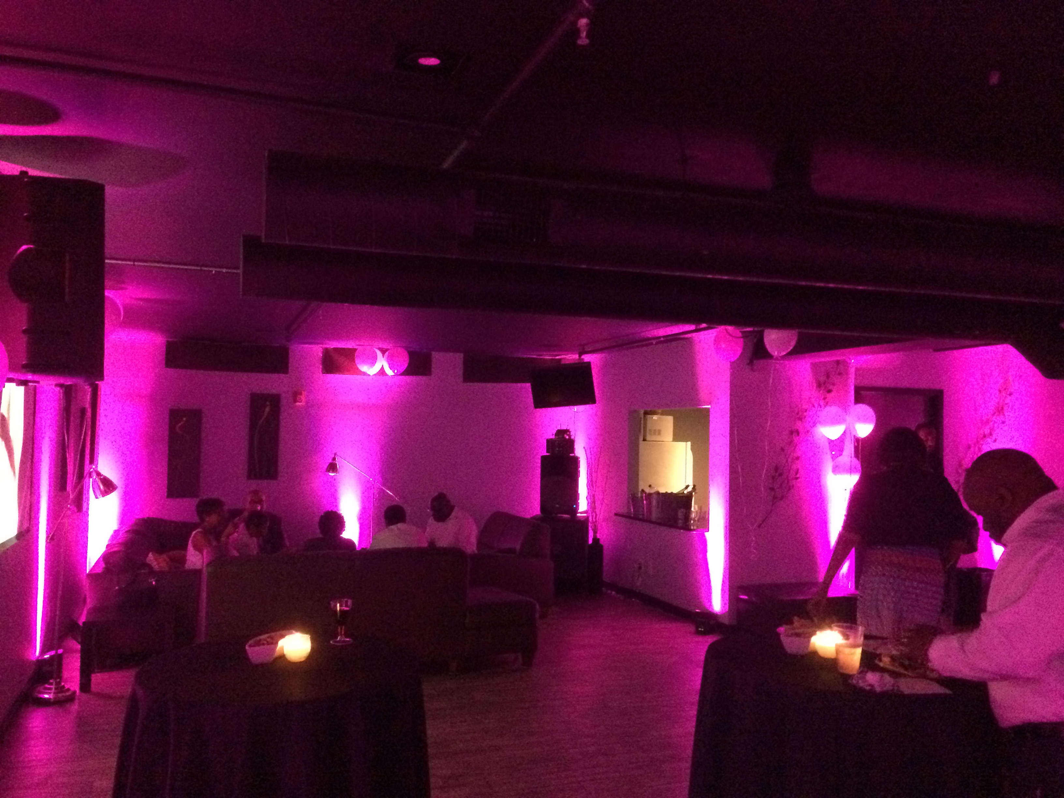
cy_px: 399
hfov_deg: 61.7
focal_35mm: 29
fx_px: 891
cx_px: 532
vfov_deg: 48.2
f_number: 2.2
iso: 1000
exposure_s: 1/15
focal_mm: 4.15
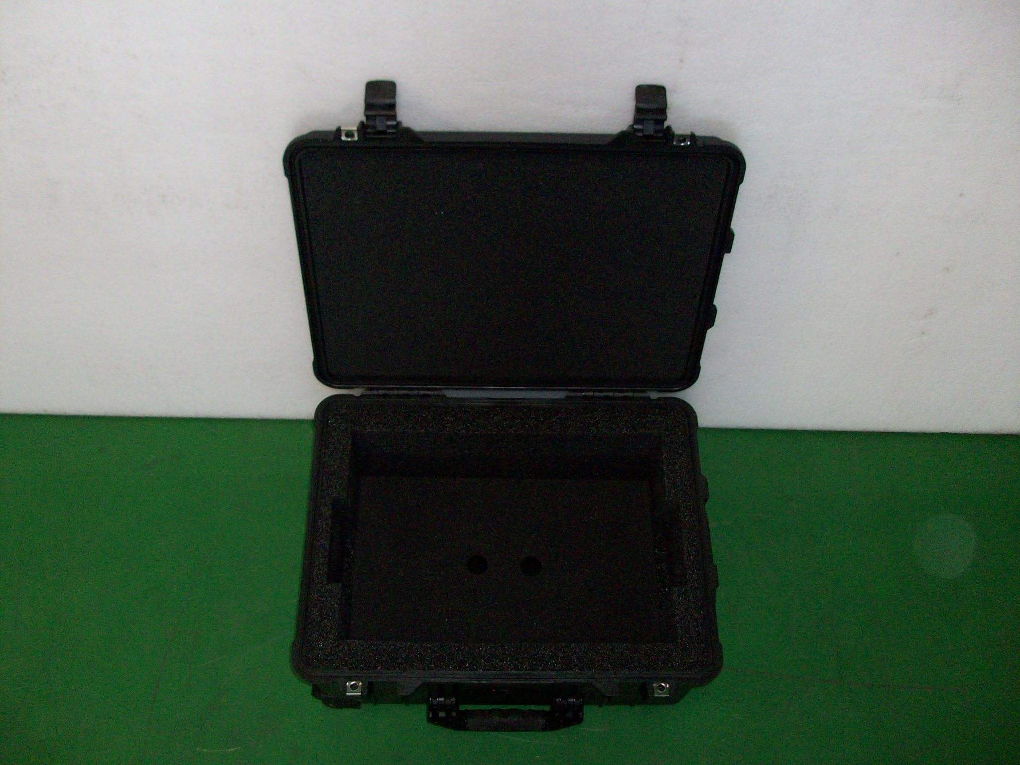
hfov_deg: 54.0
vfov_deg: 41.8
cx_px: 510
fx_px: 1002
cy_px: 382
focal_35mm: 34
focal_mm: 5.7
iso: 160
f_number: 2.8
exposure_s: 1/60
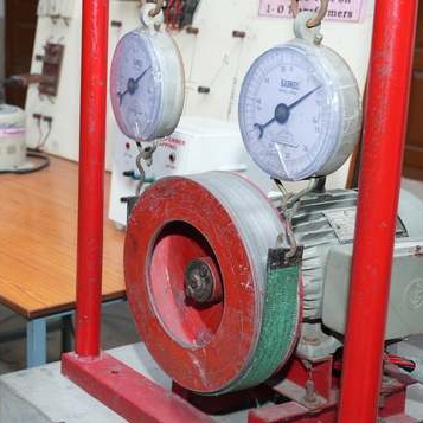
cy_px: 179
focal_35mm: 70
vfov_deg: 24.6
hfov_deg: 23.3
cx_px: -33
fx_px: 968
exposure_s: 1/160
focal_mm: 30
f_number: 4
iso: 1250
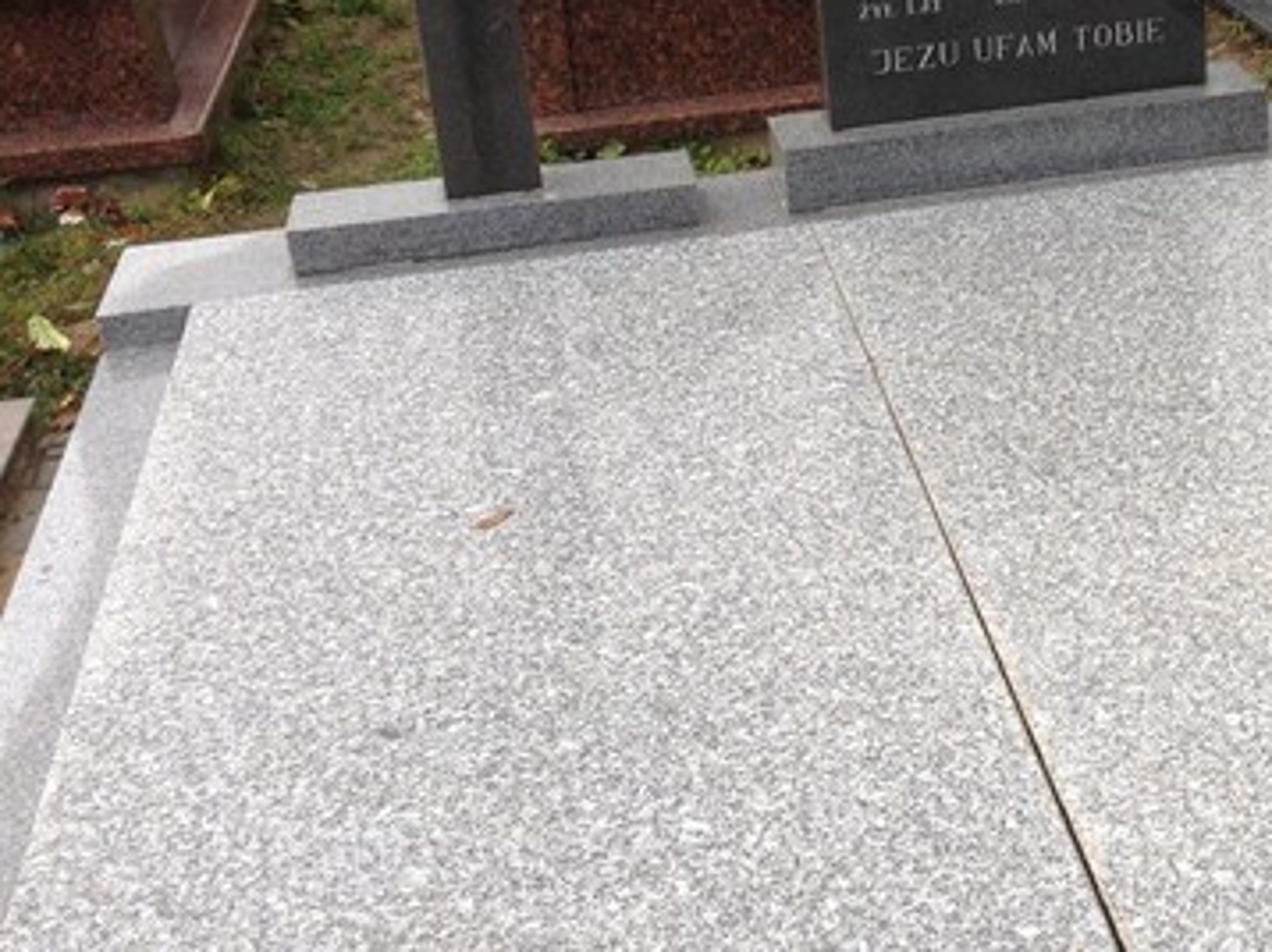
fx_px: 2167
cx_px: 1020
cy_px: 274
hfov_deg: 31.8
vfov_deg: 24.6
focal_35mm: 59
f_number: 2.4
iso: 50
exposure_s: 1/250
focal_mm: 4.12
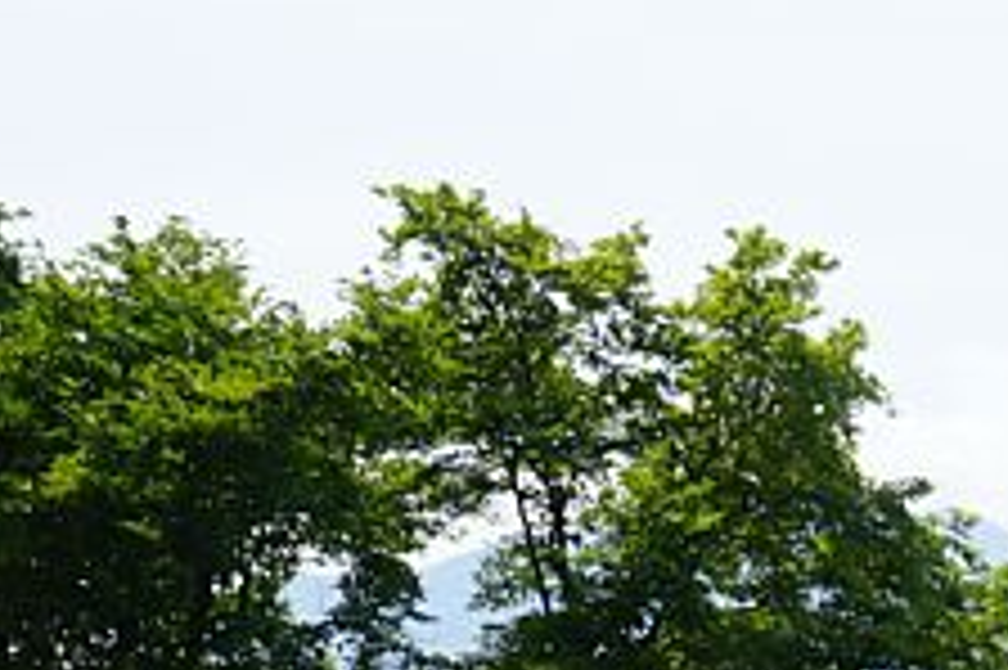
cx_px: 2628
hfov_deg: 8.5
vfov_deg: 6.2
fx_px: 6015
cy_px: 1473
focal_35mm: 215
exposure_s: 1/100
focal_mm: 39
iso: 100
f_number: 10
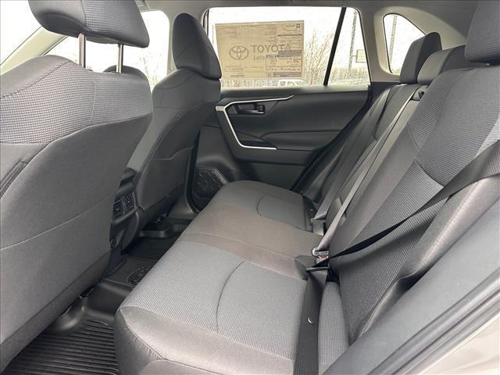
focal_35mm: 24
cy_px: 188
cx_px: 250
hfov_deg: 71.6
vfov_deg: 56.8
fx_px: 347
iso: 320
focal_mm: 6.86
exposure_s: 1/60
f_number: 1.78
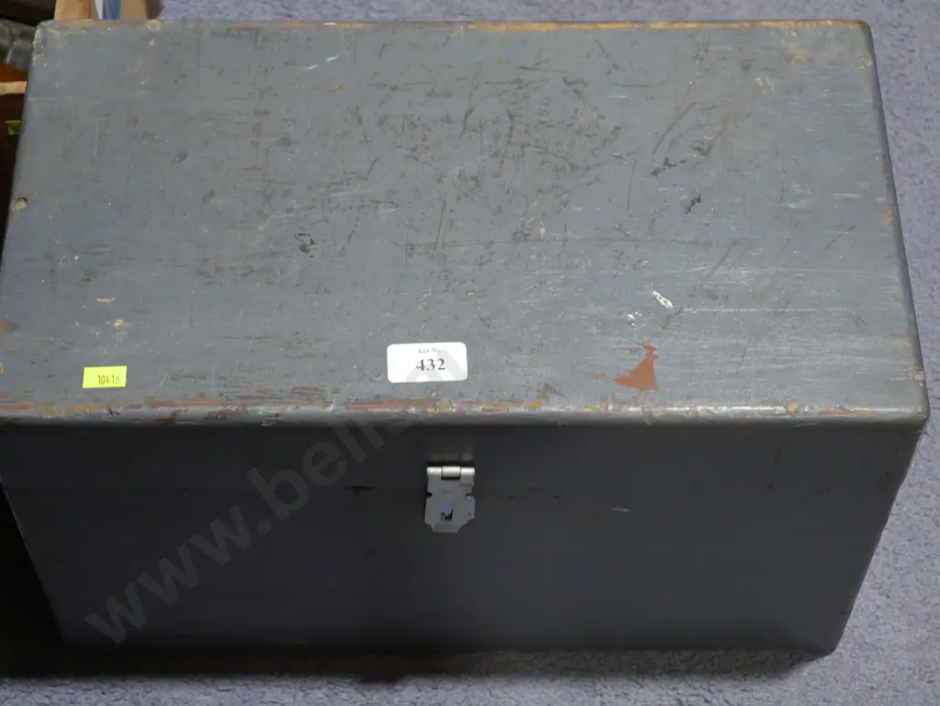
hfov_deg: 27.0
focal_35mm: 72
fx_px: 1956
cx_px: 470
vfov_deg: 20.5
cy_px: 353
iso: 1250
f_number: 5.5
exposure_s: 1/80
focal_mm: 36
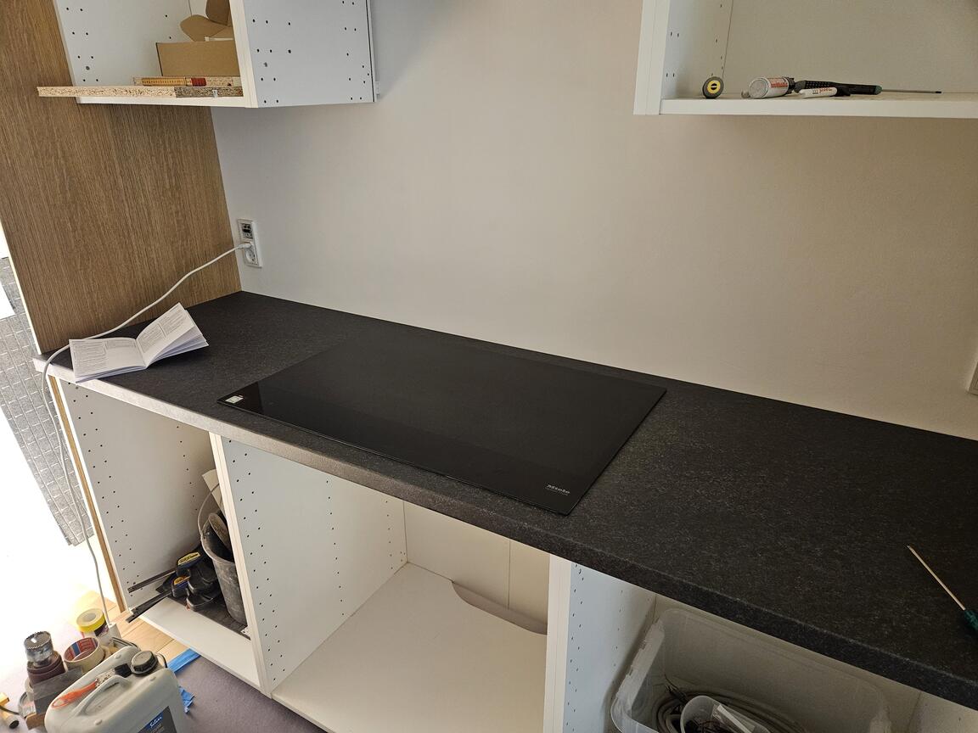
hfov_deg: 73.9
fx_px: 650
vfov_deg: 58.9
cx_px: 489
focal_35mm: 23
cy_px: 366
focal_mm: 5.4
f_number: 1.8
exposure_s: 1/100
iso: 500
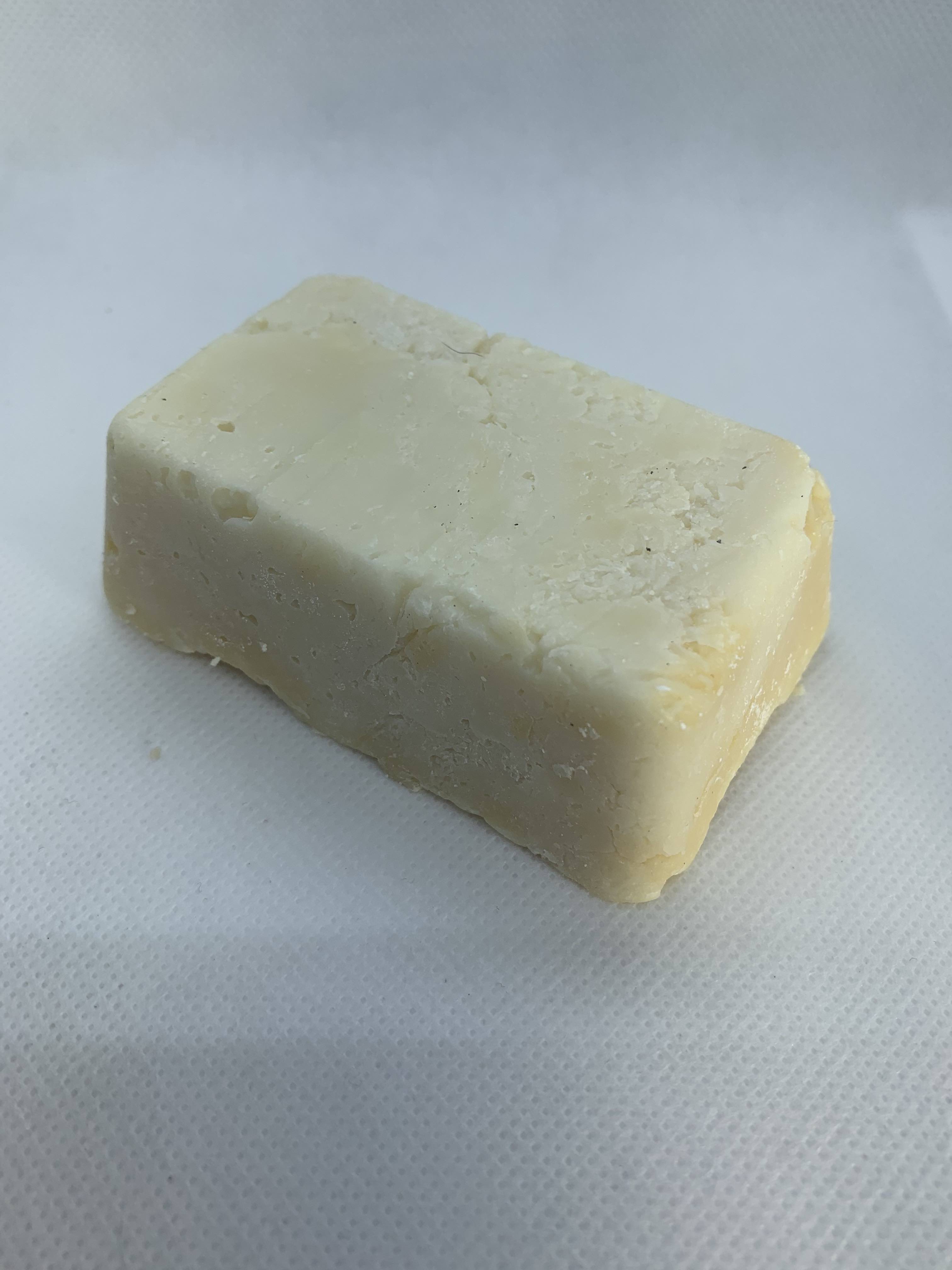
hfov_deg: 53.1
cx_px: 476
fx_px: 953
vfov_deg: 67.3
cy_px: 635
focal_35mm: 26
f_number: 1.8
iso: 25
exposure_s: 1/765
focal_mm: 4.25
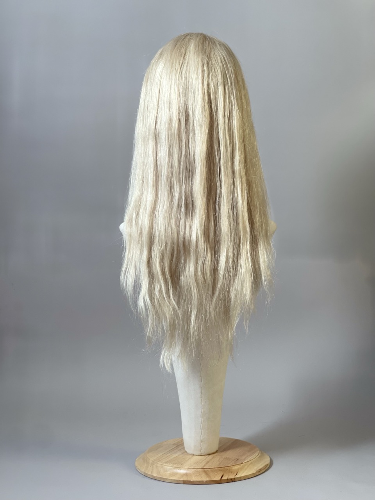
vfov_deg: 30.3
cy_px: 250
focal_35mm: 64
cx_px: 188
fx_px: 924
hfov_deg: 22.9
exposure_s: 1/121
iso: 64
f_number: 2.2
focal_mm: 7.5
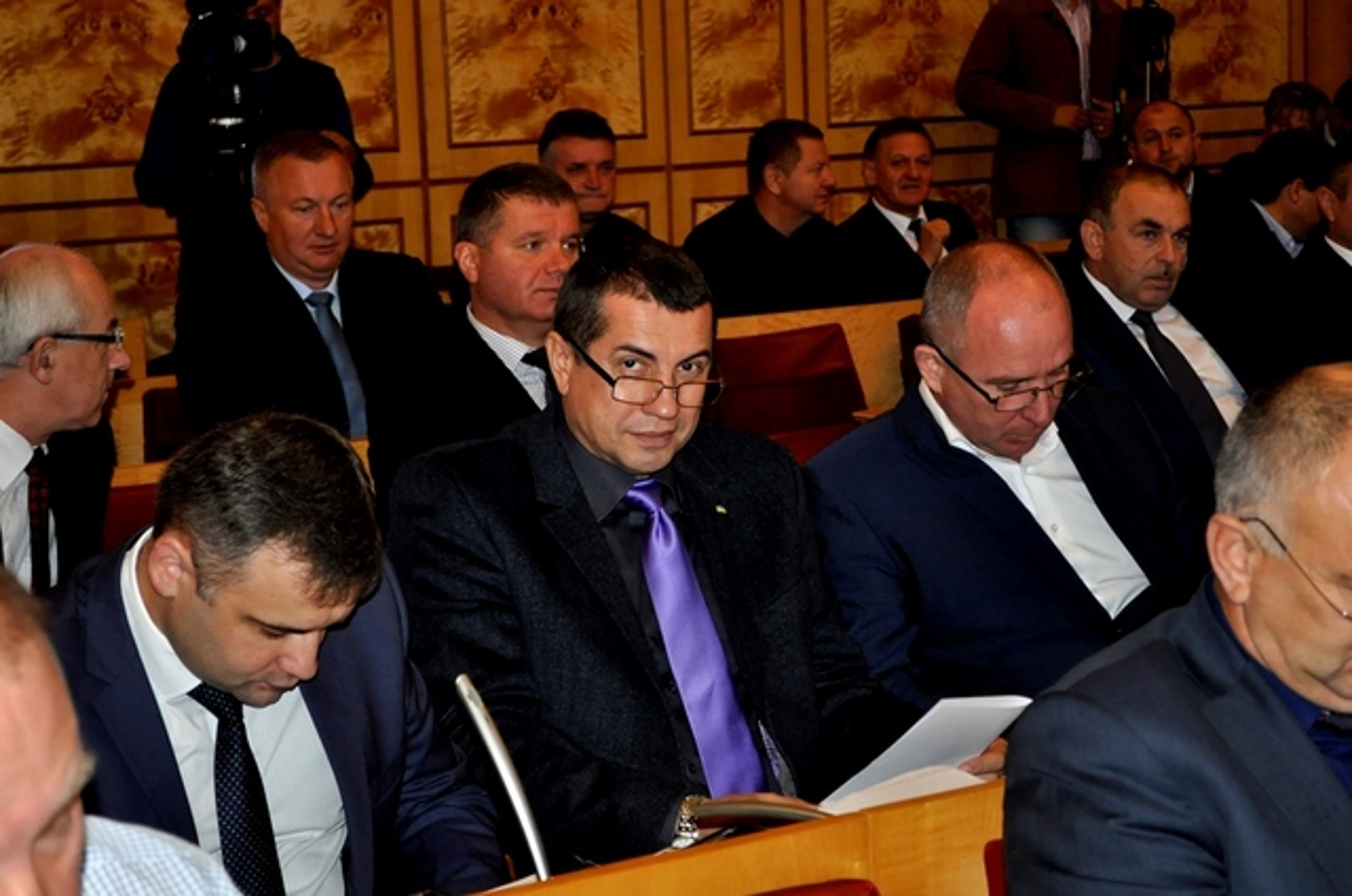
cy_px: 448
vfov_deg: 18.8
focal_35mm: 72
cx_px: 676
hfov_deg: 28.1
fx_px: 2699
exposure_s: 1/60
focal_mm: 48
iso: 800
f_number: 5.3
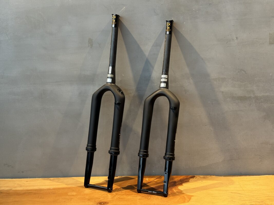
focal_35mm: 48
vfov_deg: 30.3
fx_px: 380
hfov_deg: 39.7
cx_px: 137
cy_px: 102
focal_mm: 6.76
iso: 125
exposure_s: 1/60
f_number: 1.78
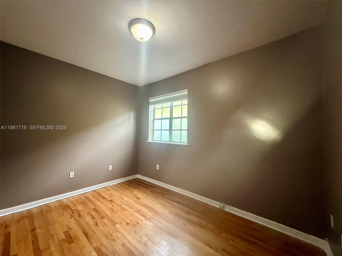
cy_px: 128
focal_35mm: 14
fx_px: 138
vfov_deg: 85.7
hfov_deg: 102.1
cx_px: 171
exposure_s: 1/60
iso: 640
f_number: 2.2
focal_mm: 2.22
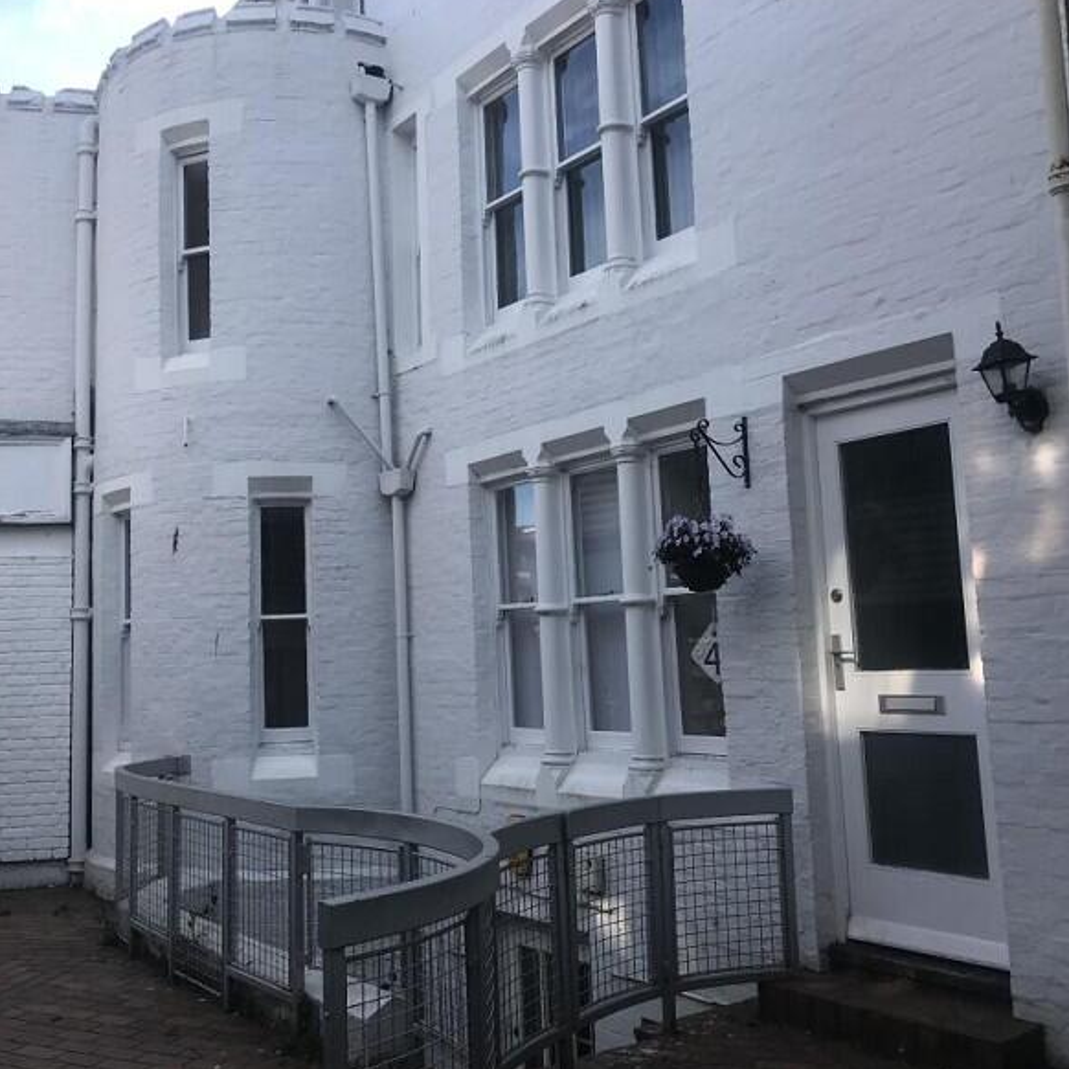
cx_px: 393
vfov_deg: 48.4
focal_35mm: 34
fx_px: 1188
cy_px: 527
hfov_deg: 47.9
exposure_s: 1/618
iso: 20
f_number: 1.8
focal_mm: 3.99
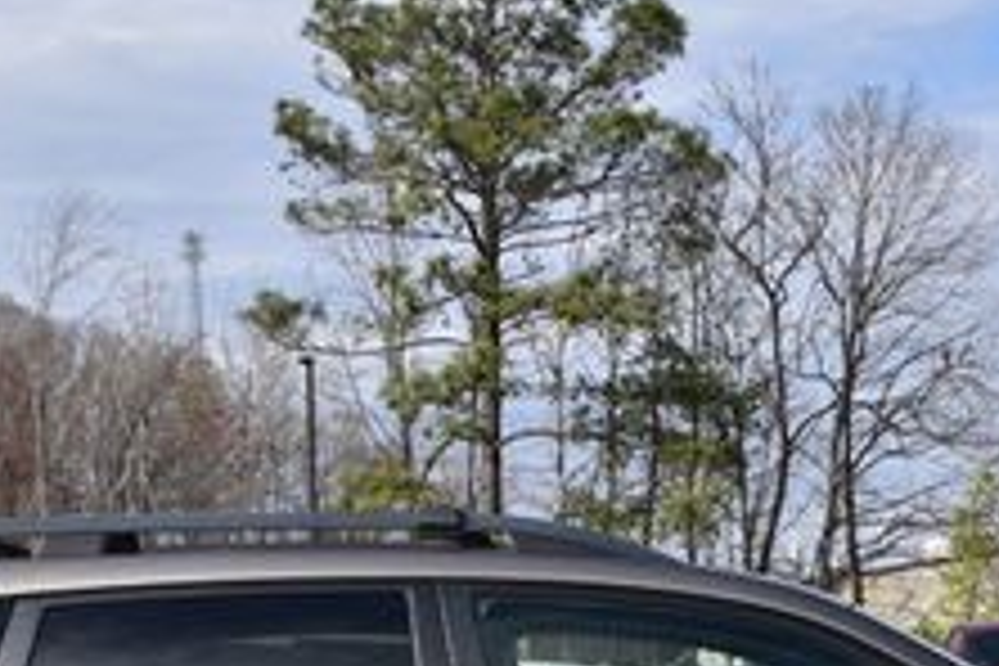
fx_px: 2759
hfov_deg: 20.5
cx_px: 662
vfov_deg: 13.4
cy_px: 788
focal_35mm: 99
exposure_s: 1/500
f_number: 11
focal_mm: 23
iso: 280
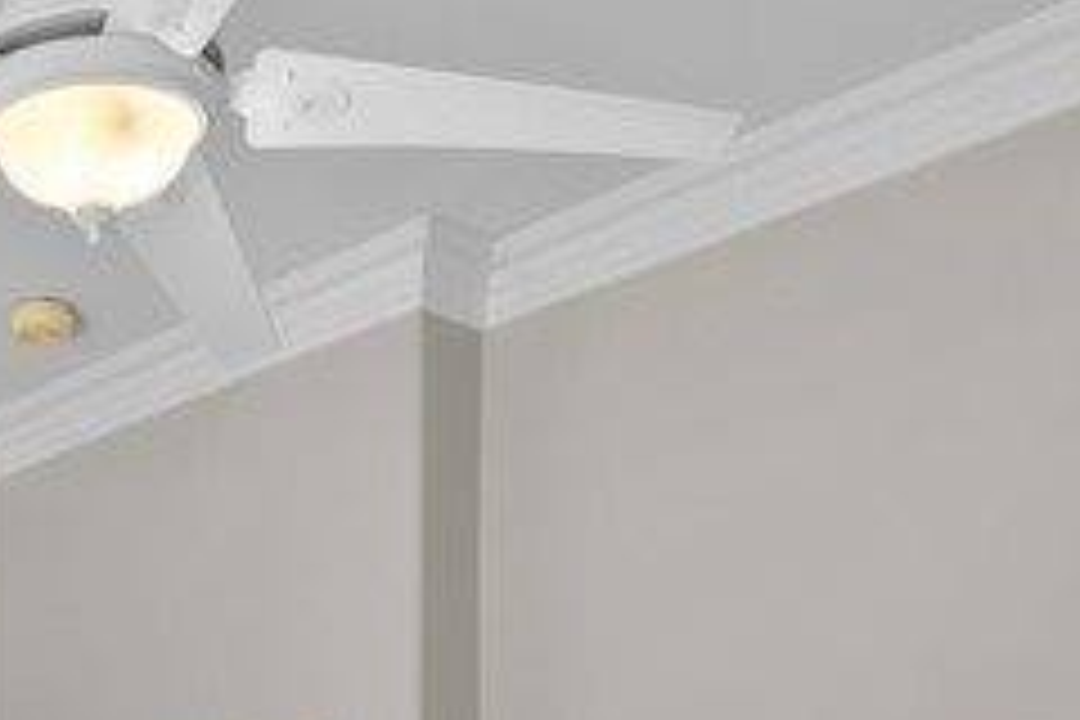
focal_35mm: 64
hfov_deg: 28.9
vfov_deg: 18.2
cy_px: 1163
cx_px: -63
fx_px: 1920
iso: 250
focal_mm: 15
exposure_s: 1/5
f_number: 9
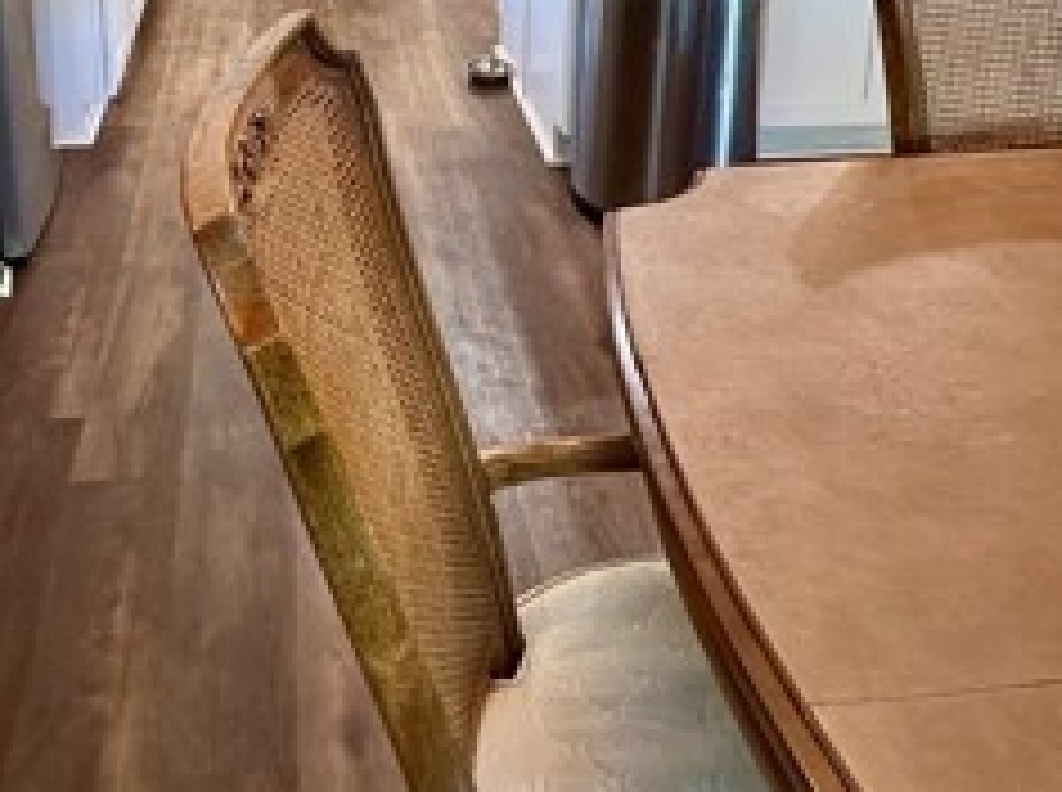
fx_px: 1163
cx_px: 410
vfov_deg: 32.7
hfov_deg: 48.7
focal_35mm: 38
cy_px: -92
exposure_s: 1/60
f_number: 2.2
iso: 200
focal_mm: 2.22
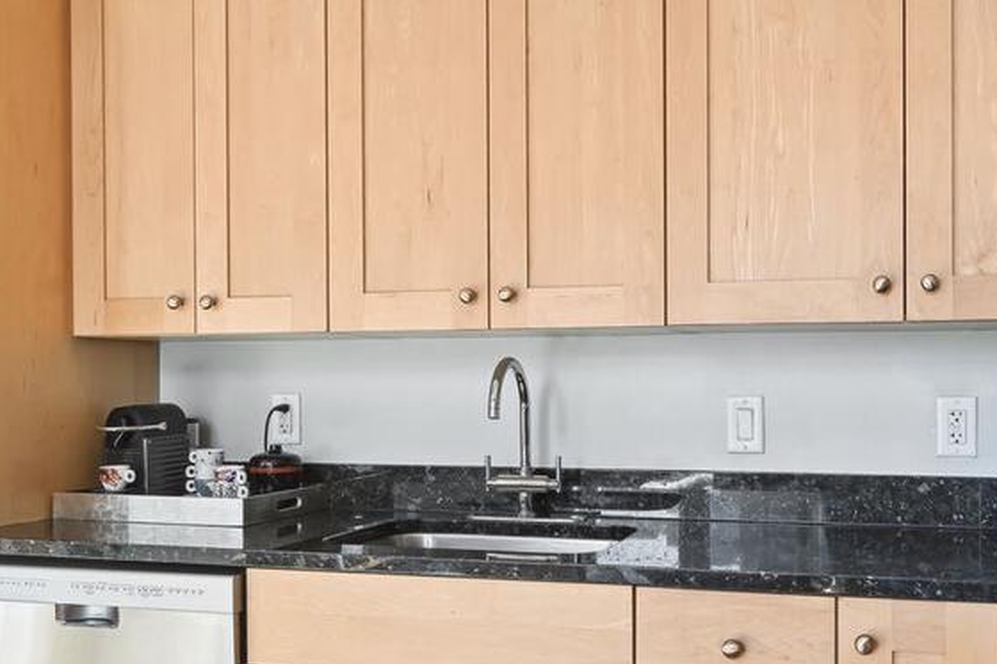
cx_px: 564
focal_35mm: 36
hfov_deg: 53.0
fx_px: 997
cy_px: 425
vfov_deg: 36.6
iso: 200
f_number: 9
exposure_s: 1/25
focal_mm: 14
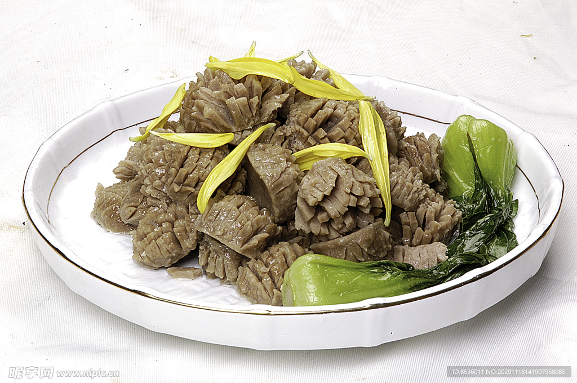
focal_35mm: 135
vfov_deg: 10.1
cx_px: 288
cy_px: 192
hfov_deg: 15.2
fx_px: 2161
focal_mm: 90
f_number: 25
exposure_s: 1/80
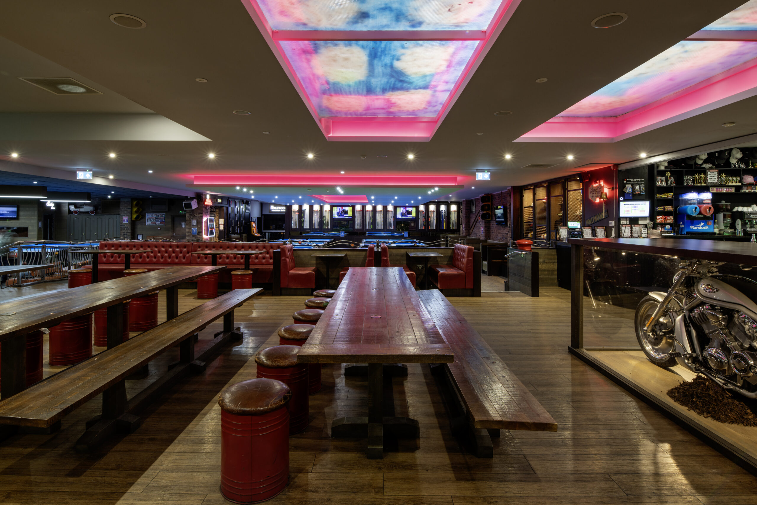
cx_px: 378
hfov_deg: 86.9
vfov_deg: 64.6
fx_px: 400
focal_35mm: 19
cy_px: 252
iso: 100
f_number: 16
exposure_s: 5
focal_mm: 19
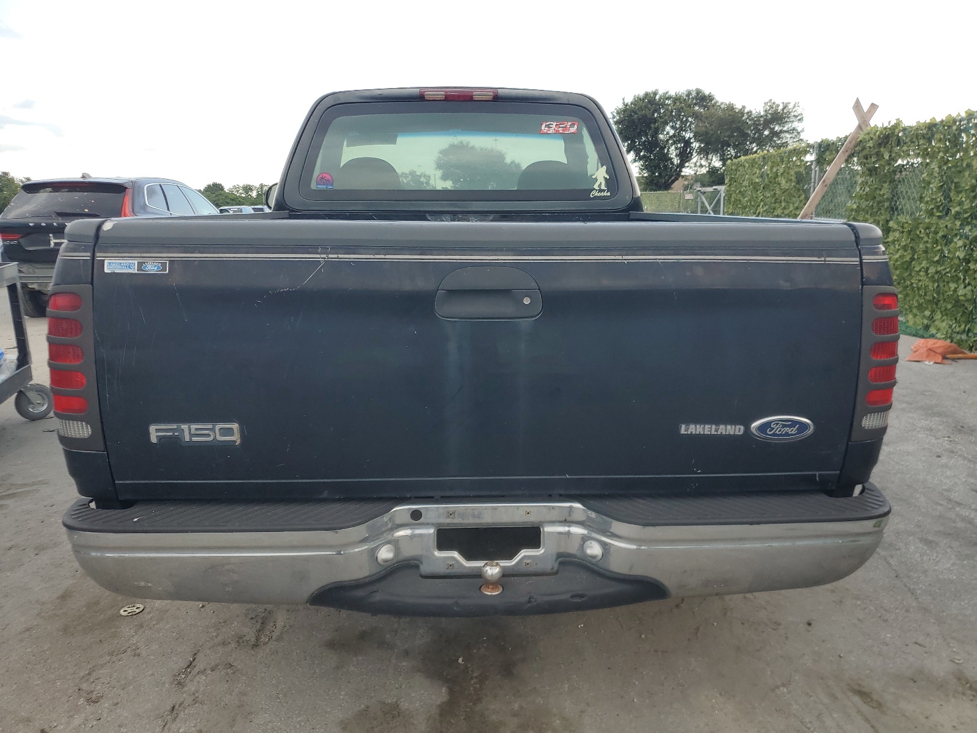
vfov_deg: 53.1
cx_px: 488
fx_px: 734
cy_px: 366
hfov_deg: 67.3
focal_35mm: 26
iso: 50
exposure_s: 1/256
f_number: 1.5
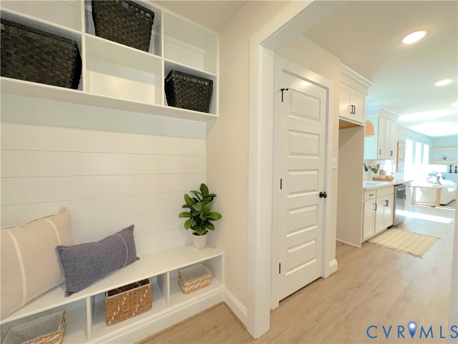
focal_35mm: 14
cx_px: 229
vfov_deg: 85.7
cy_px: 172
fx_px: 185
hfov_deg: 102.1
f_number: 2.2
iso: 100
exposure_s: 1/120
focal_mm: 2.22
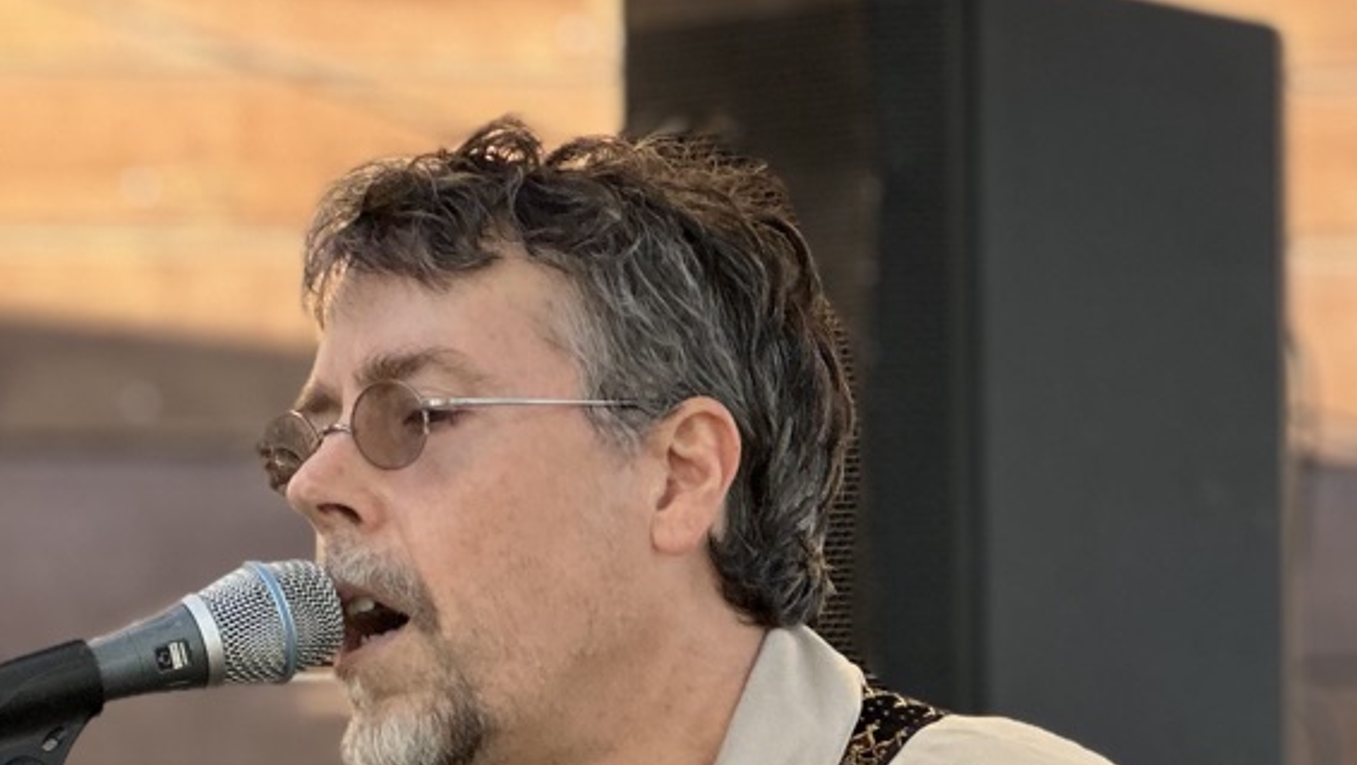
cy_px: 801
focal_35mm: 237
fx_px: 8532
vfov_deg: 5.1
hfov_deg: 9.0
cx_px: -163
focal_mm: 9
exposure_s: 1/120
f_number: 2.8
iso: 64
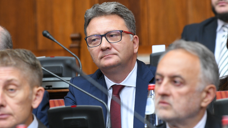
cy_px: 53
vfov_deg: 3.9
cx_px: 114
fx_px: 1904
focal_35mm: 315
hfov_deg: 6.9
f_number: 4
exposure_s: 1/250
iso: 3200
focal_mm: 200
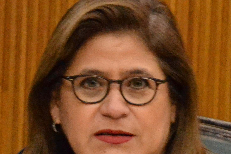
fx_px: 4248
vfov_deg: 2.1
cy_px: 144
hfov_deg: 3.1
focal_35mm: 662
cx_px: 24
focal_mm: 140
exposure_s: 1/100
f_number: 6
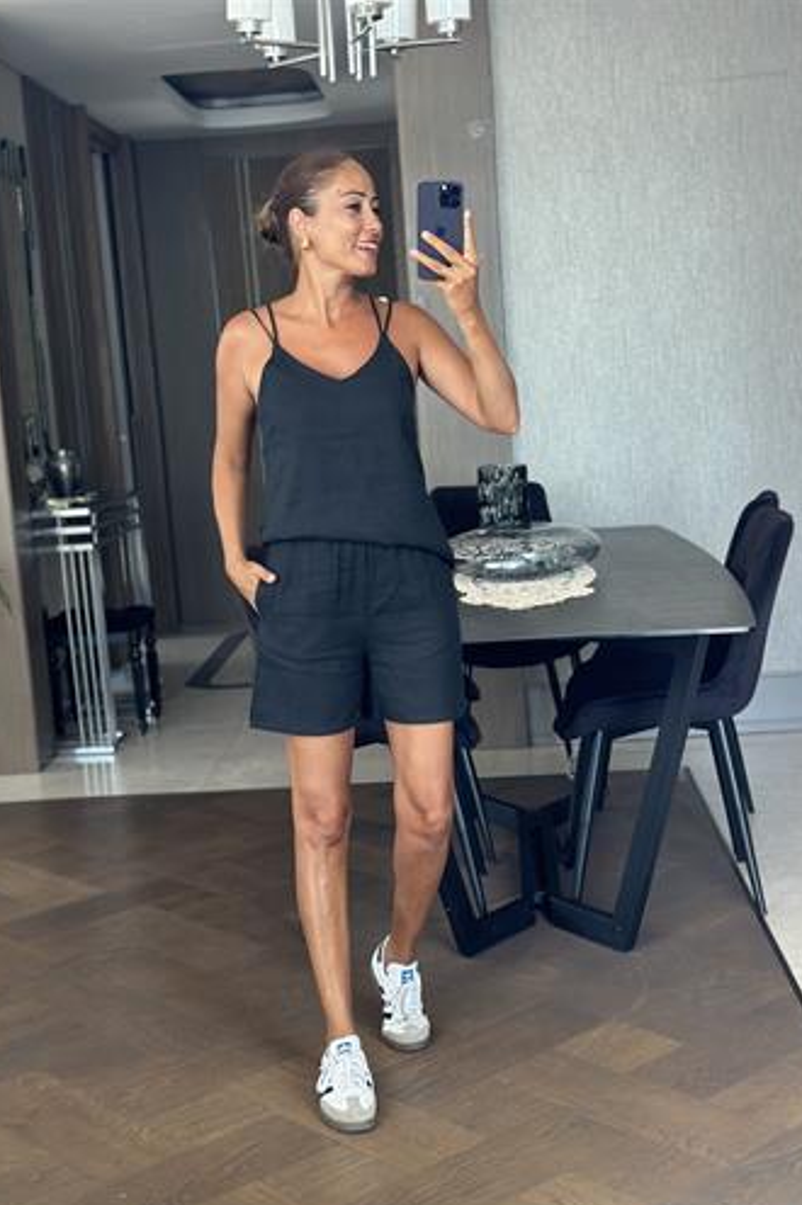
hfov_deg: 26.4
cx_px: 355
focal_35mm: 51
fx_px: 1707
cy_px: 612
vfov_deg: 38.9
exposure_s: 1/88
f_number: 1.78
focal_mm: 6.86
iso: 125
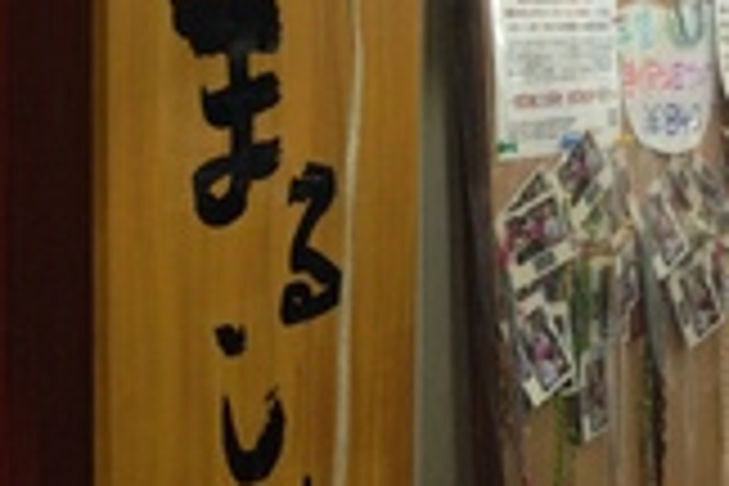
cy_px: 180
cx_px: 274
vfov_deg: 16.1
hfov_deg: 23.9
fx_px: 1721
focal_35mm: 85
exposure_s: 1/20
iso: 250
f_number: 2.4
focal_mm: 4.12
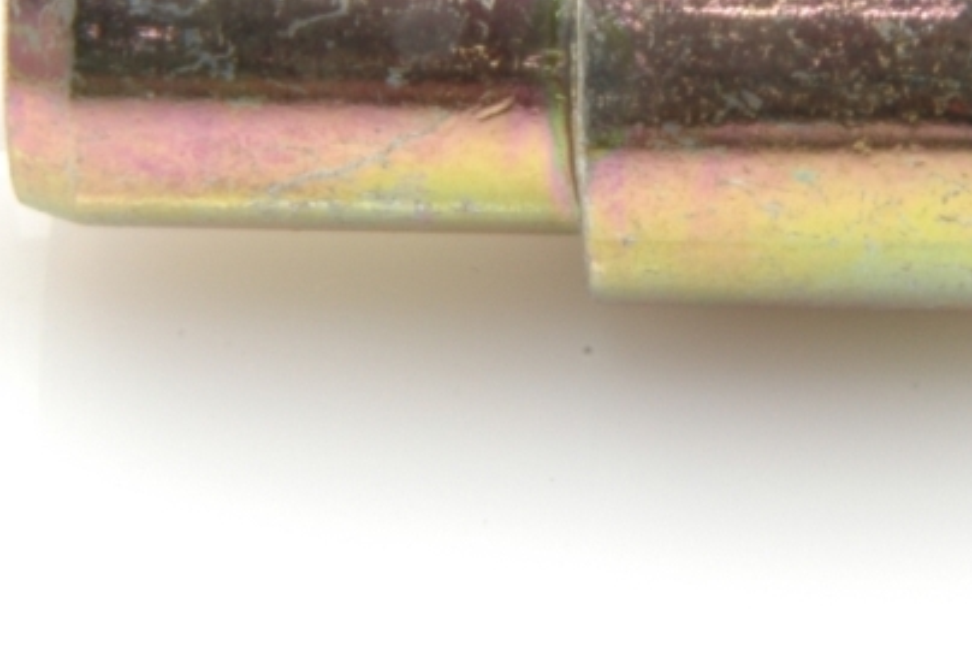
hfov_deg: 6.2
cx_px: 645
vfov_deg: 4.1
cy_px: -5
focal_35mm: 333
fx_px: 8977
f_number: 29
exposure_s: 1.3
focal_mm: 70
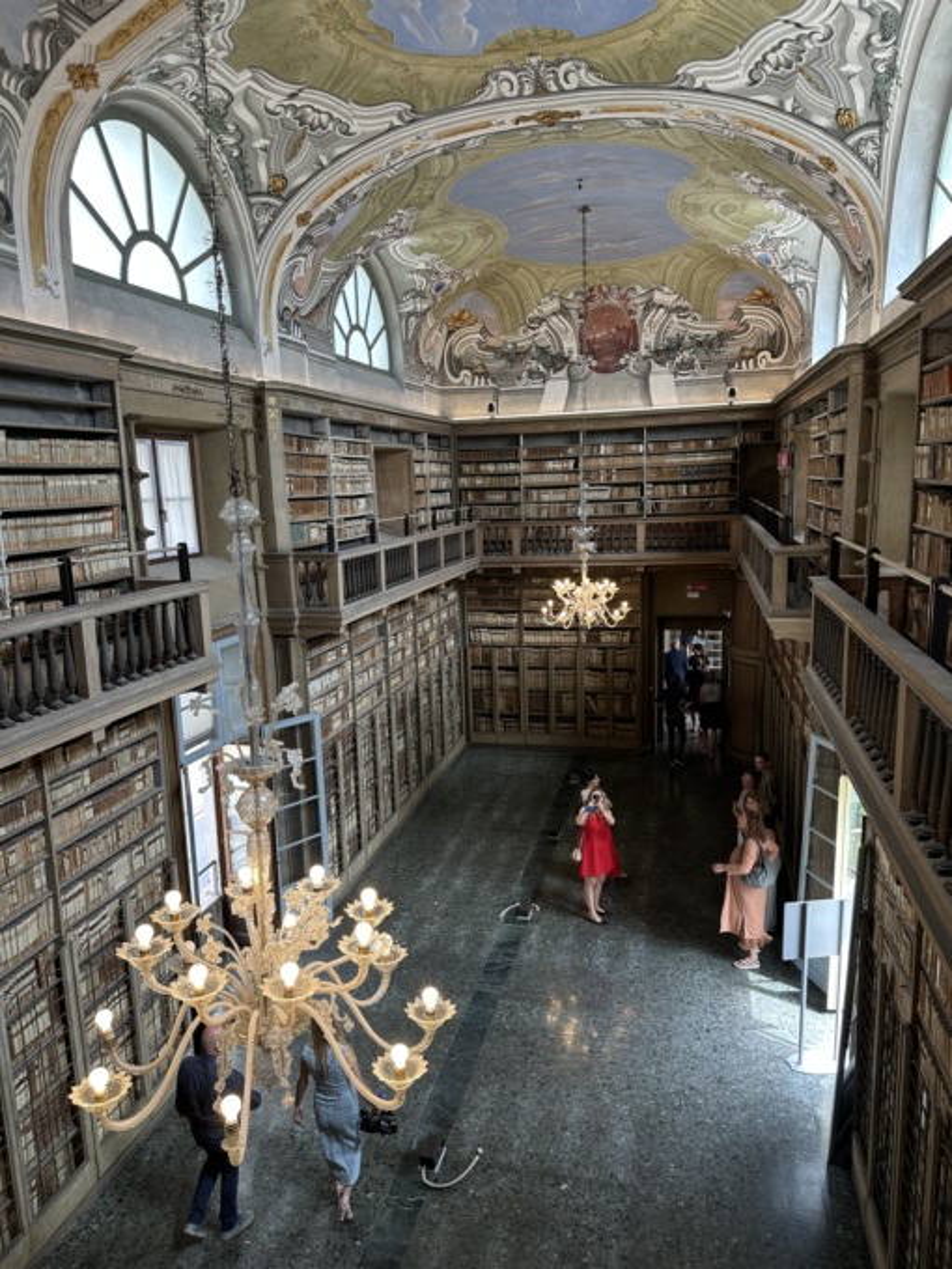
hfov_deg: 56.8
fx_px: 880
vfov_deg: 71.6
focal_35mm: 24
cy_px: 634
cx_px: 476
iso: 80
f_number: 1.78
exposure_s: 1/121
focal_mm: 6.86
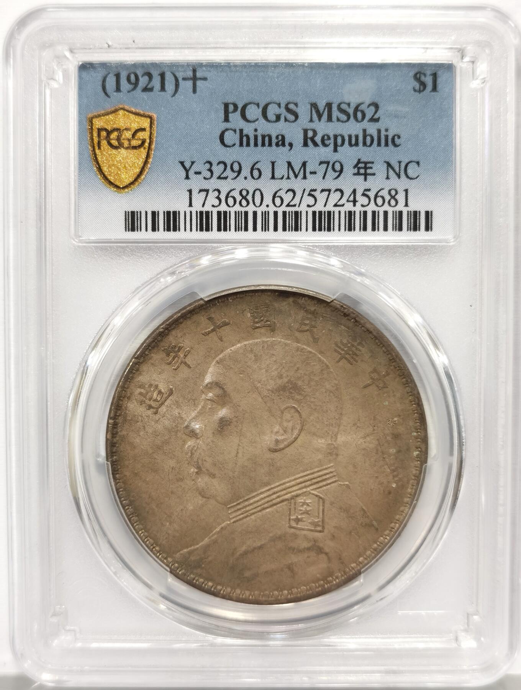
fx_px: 1079
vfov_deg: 35.5
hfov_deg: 27.2
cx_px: 260
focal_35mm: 54
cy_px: 345
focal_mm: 5.56
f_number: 16
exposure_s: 1/100
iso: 160
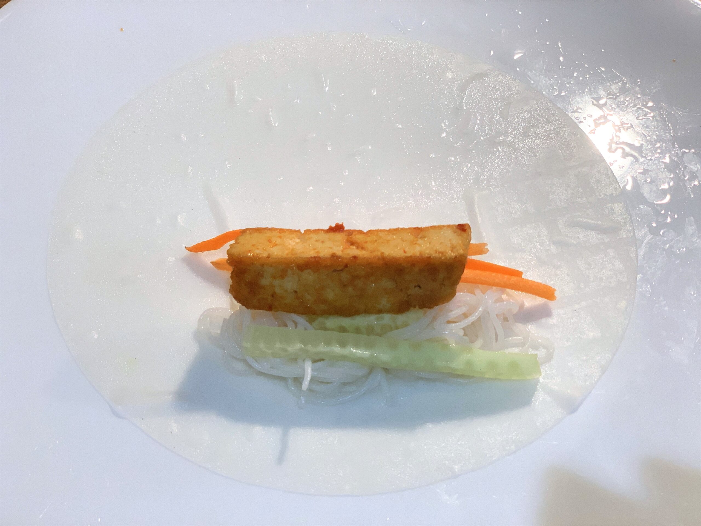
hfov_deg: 36.8
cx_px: 350
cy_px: 263
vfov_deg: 28.0
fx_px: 1053
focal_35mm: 52
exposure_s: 1/100
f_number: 2.4
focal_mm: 6
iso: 125
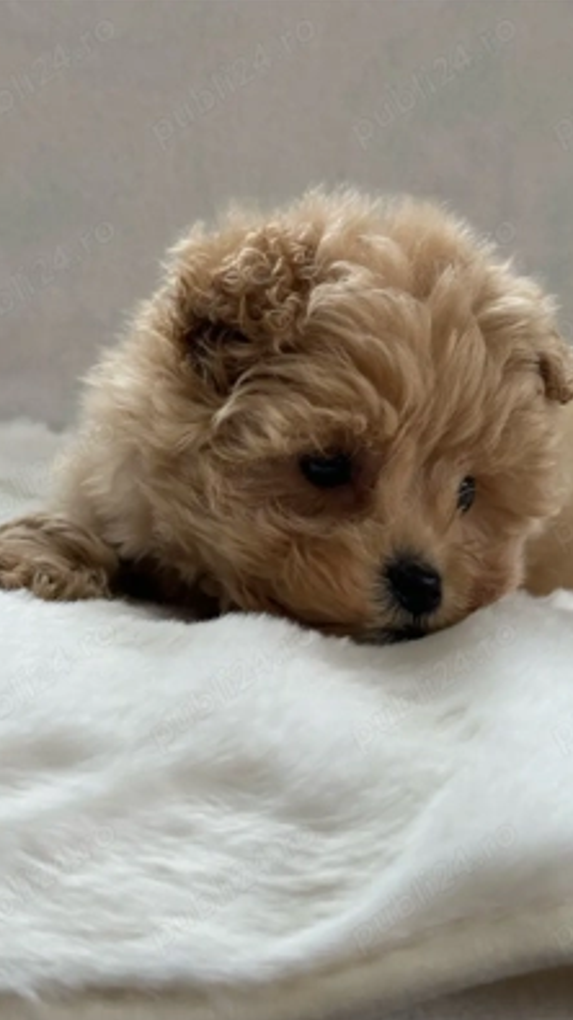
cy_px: 514
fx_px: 1432
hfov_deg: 22.6
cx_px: 284
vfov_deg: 39.2
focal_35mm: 53
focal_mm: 6.86
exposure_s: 1/69
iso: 80
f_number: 1.78
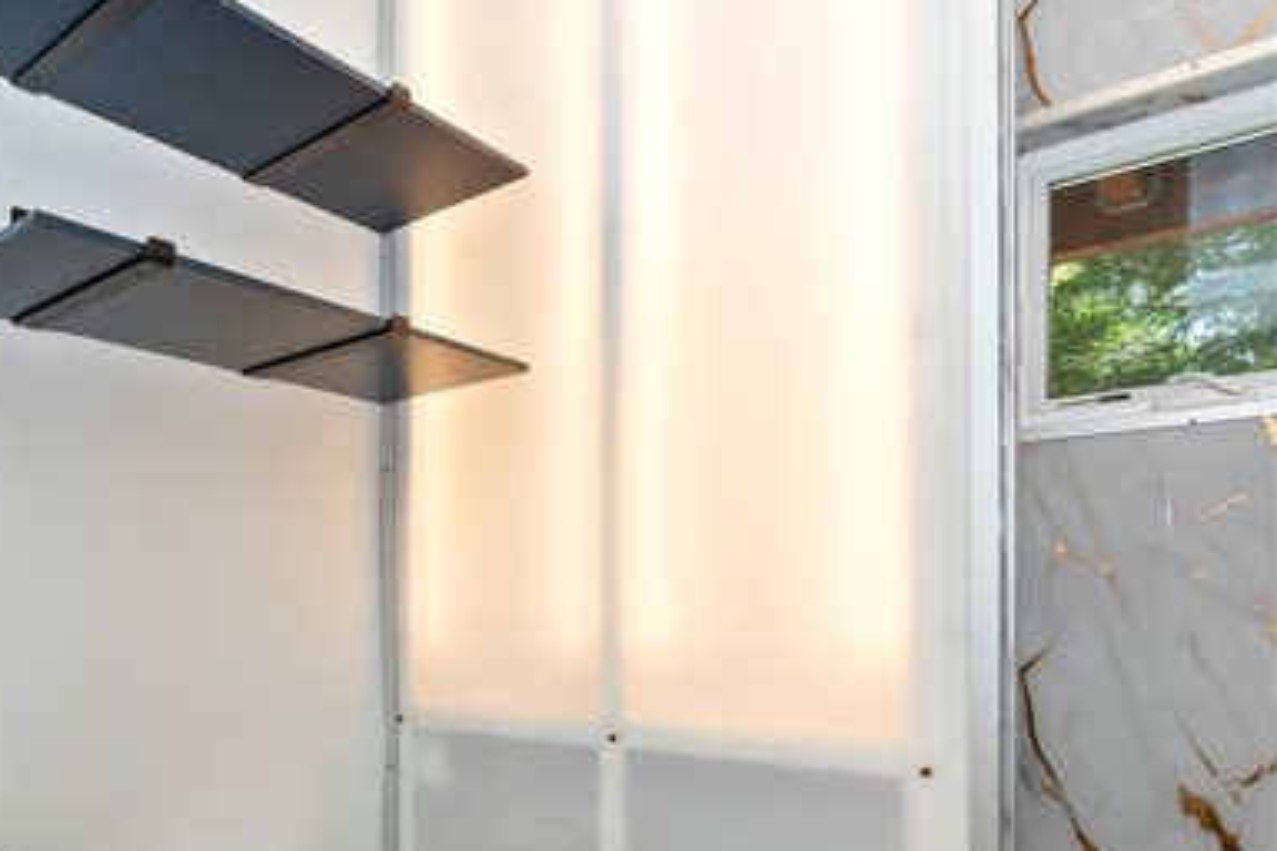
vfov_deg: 49.0
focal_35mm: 25
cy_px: 650
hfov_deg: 63.8
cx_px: 216
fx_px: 887
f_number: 8
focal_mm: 10
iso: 100
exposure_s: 1/30
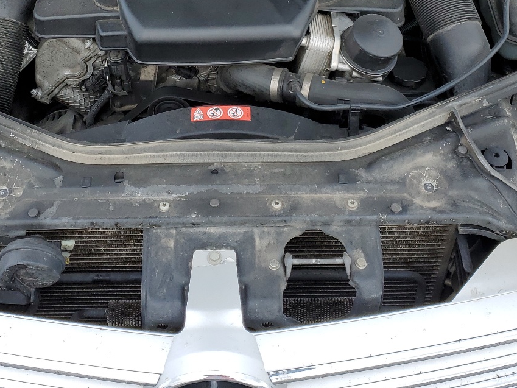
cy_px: 36
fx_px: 732
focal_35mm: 49
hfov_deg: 38.9
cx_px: 237
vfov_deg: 28.5
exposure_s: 1/526
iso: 50
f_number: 1.5
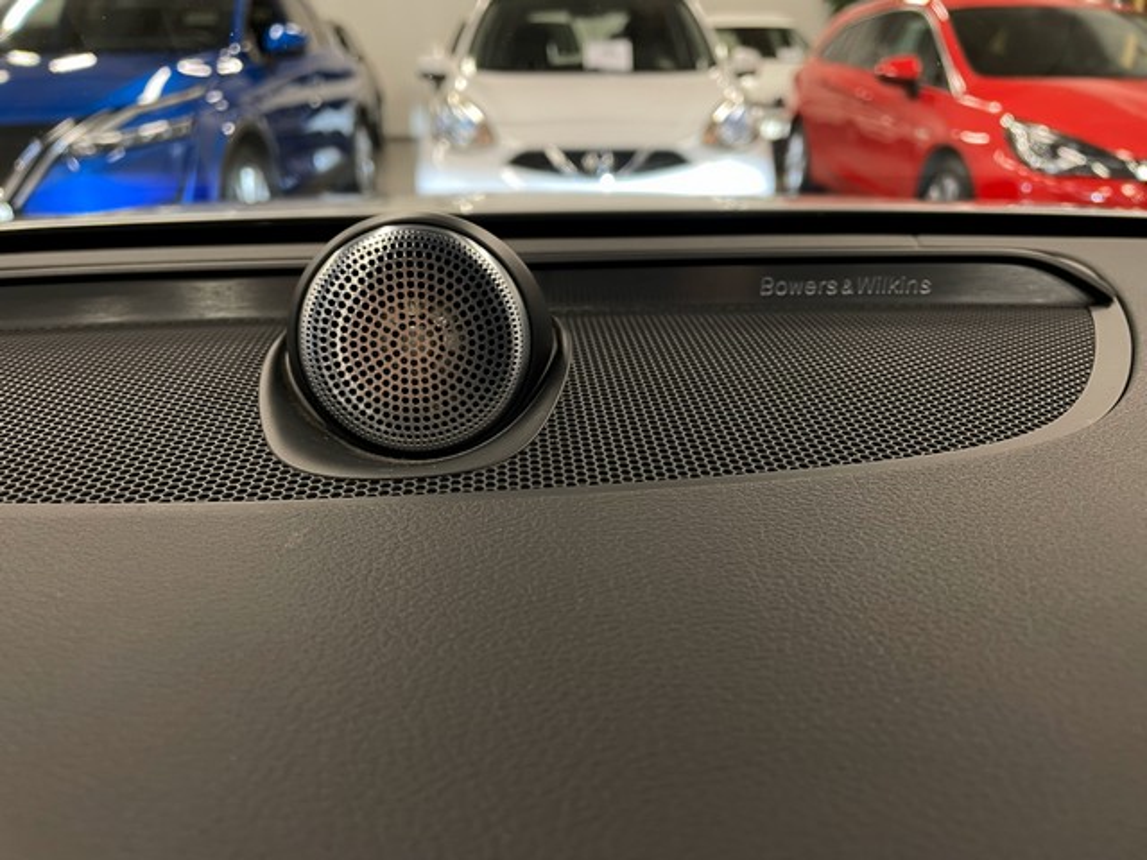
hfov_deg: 67.3
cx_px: 574
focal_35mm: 26
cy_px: 430
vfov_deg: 53.1
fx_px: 862
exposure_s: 1/50
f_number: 1.6
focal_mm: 4.2
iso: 250
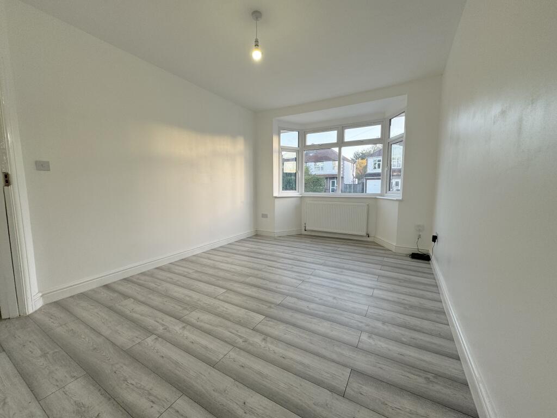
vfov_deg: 85.7
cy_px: 209
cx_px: 278
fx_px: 225
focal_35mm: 14
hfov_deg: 102.1
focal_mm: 2.22
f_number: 2.2
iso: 80
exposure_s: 1/100
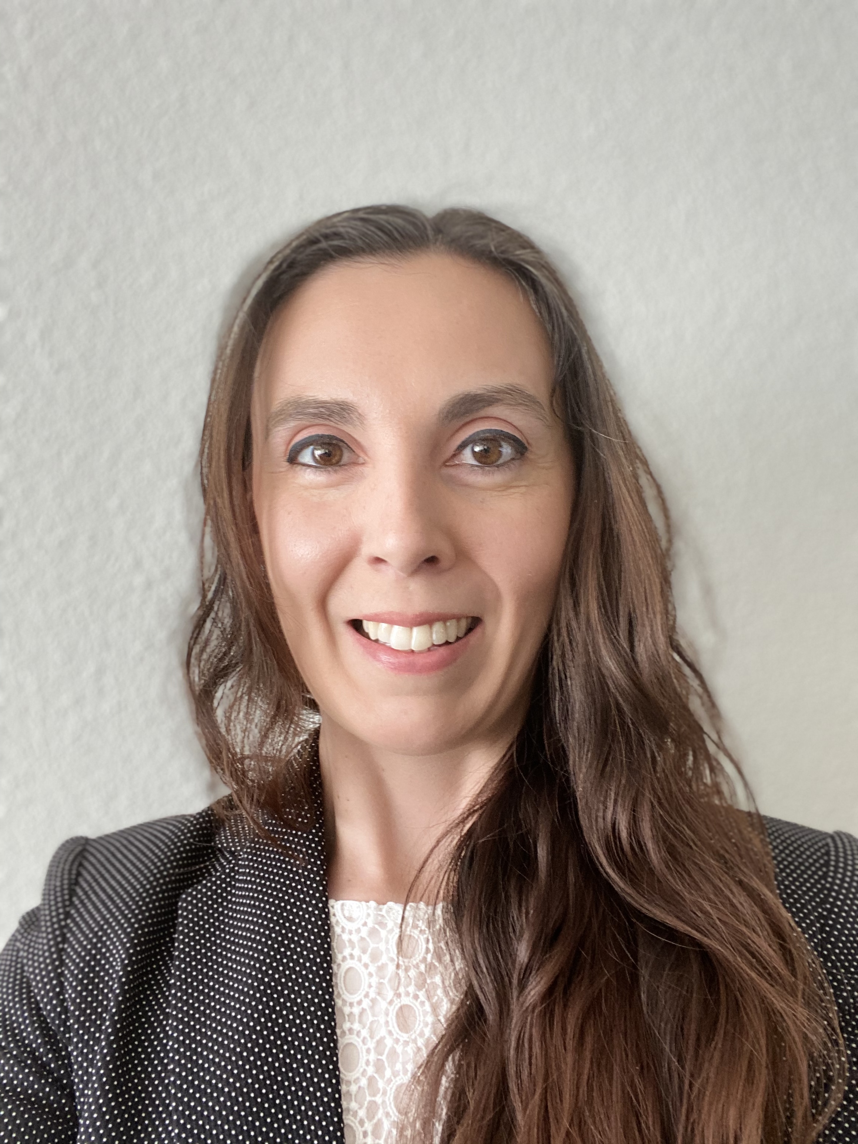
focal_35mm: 30
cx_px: 429
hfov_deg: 46.8
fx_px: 991
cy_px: 572
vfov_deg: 60.0
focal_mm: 2.71
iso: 100
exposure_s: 1/60
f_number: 2.2
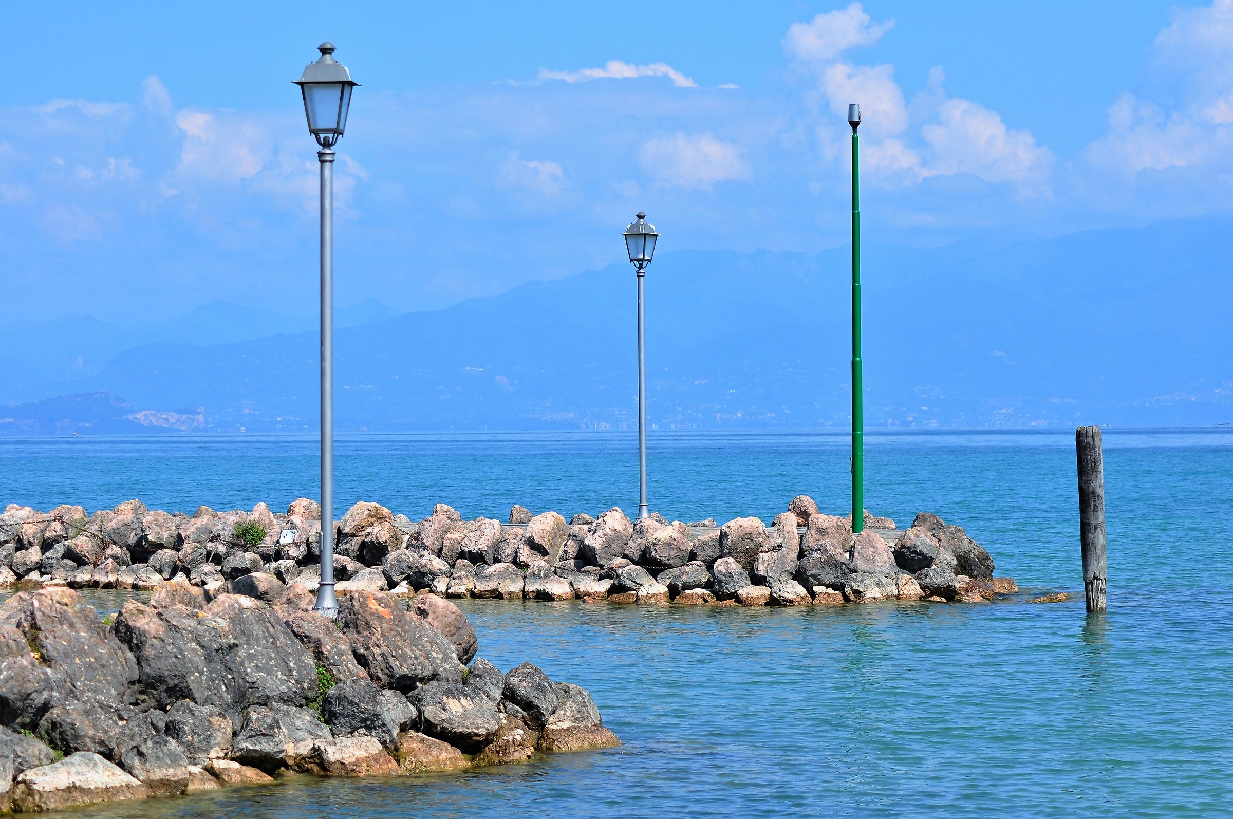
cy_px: 410
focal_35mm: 105
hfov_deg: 19.5
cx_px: 616
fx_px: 3592
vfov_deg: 13.0
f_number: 7.1
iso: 200
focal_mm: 70
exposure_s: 1/800
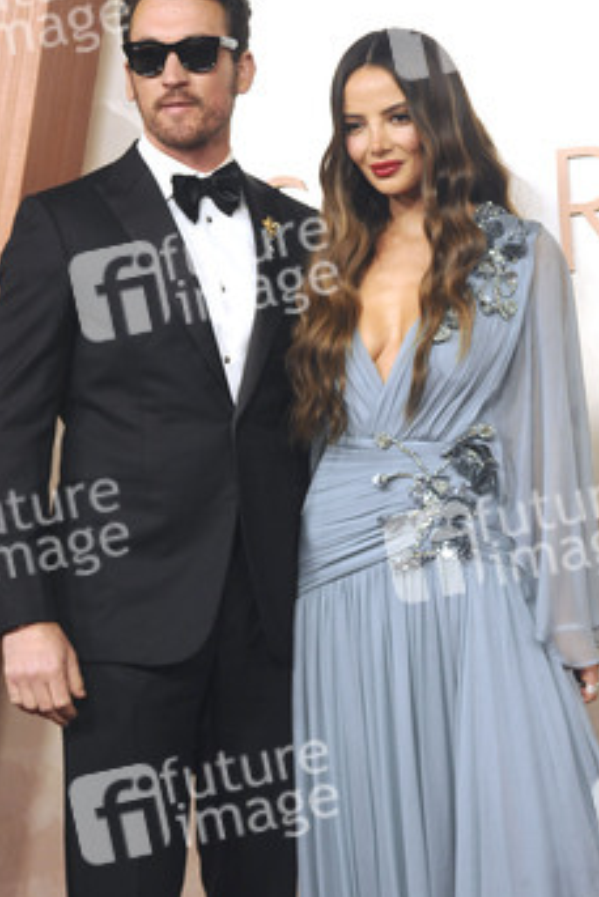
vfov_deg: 24.2
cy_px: 411
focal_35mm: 84
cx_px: 281
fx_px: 2094
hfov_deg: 16.3
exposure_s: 1/250
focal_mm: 72
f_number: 6.3
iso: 2500
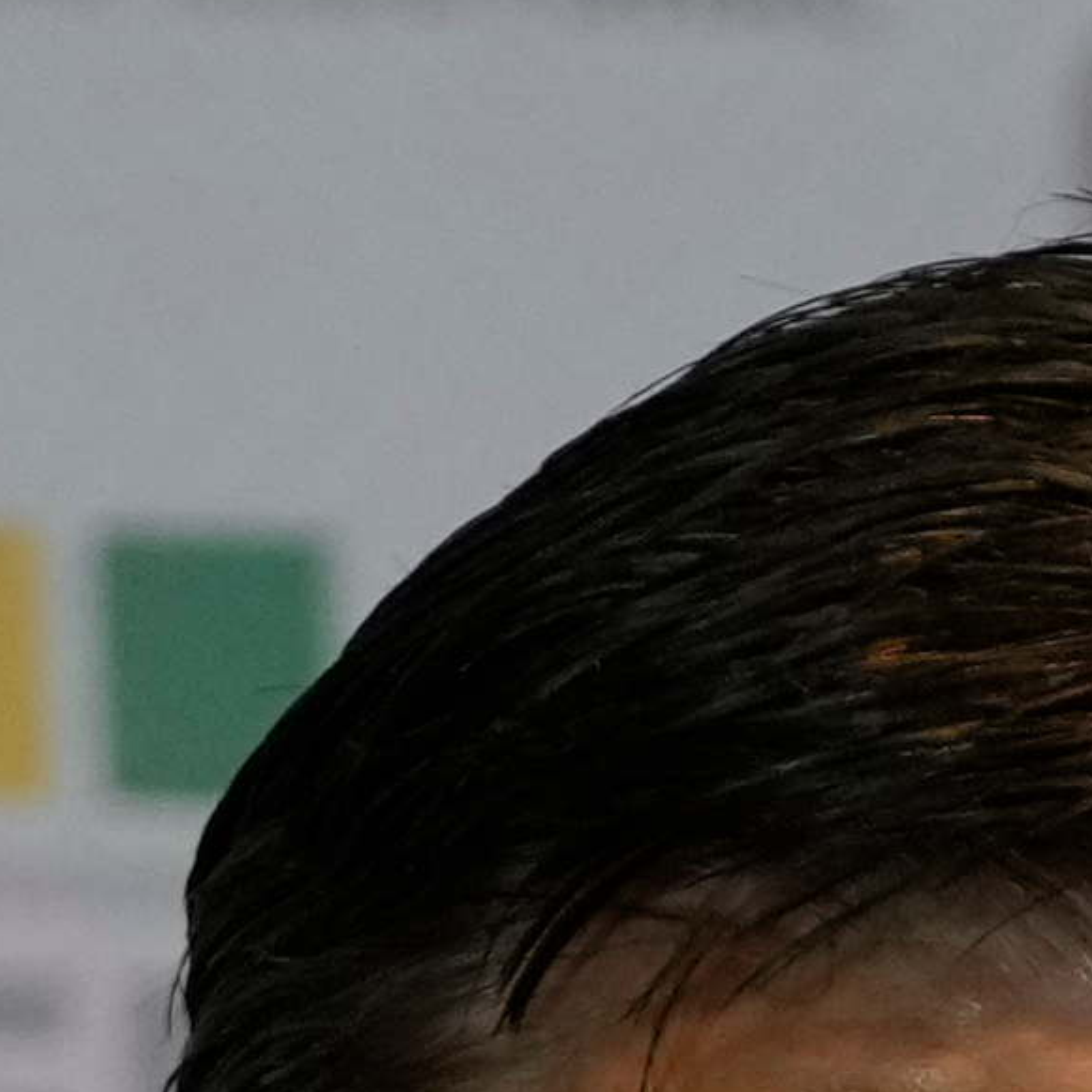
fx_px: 52144
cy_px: 3026
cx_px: 2861
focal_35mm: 1461
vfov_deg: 1.2
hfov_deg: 1.2
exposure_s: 1/250
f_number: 2.8
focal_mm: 119
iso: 1000
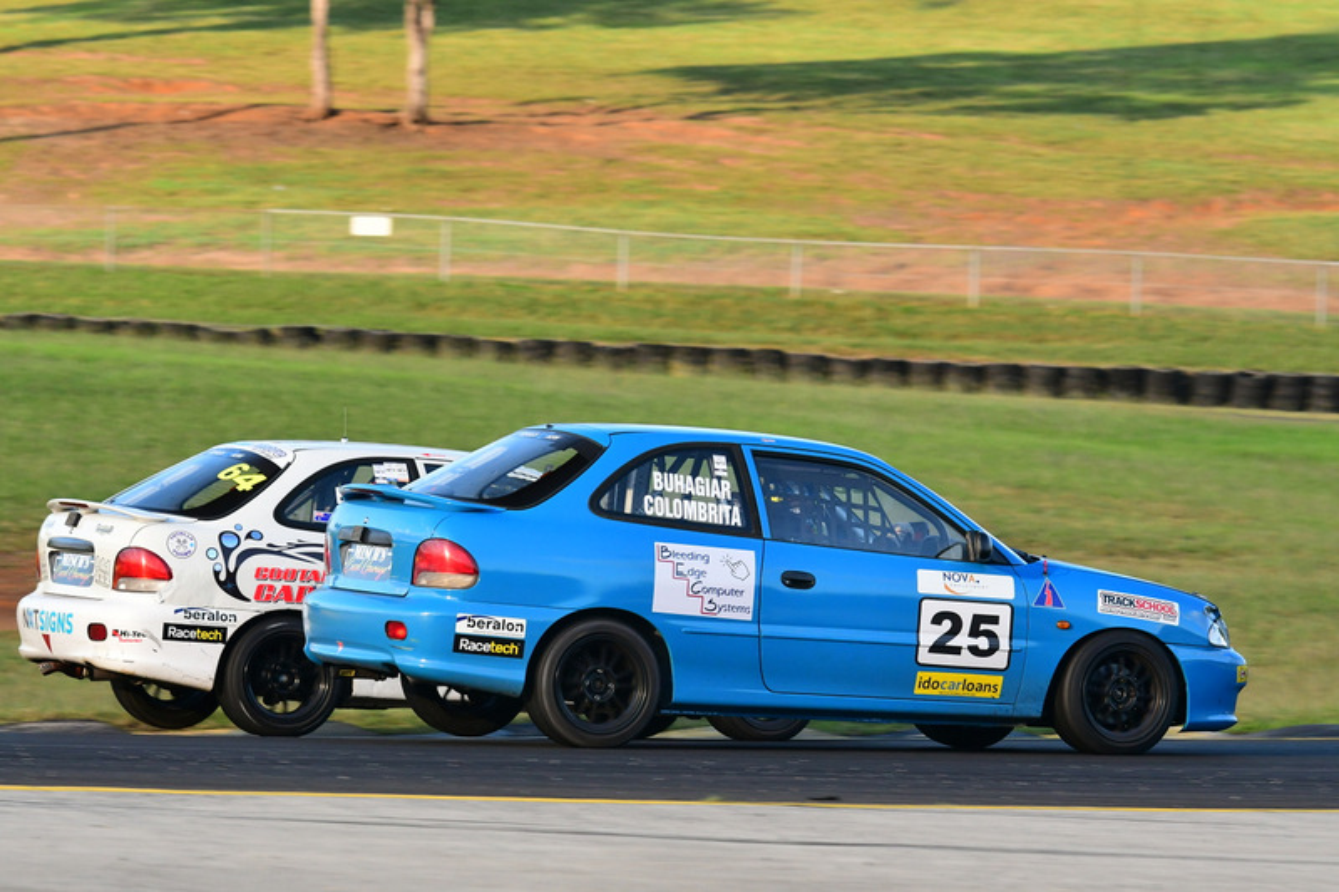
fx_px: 8088
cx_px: 670
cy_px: 446
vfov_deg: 6.3
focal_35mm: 218
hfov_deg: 9.5
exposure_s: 1/400
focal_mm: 145
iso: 1250
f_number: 10
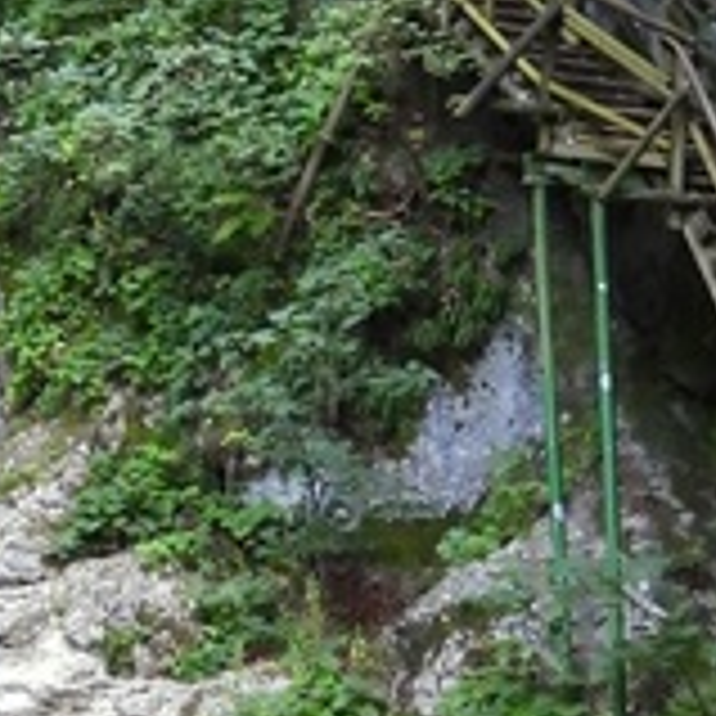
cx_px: -158
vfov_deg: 8.4
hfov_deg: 8.3
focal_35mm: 209
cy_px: 140
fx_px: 4891
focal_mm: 8.4
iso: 400
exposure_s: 1/25
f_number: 3.2
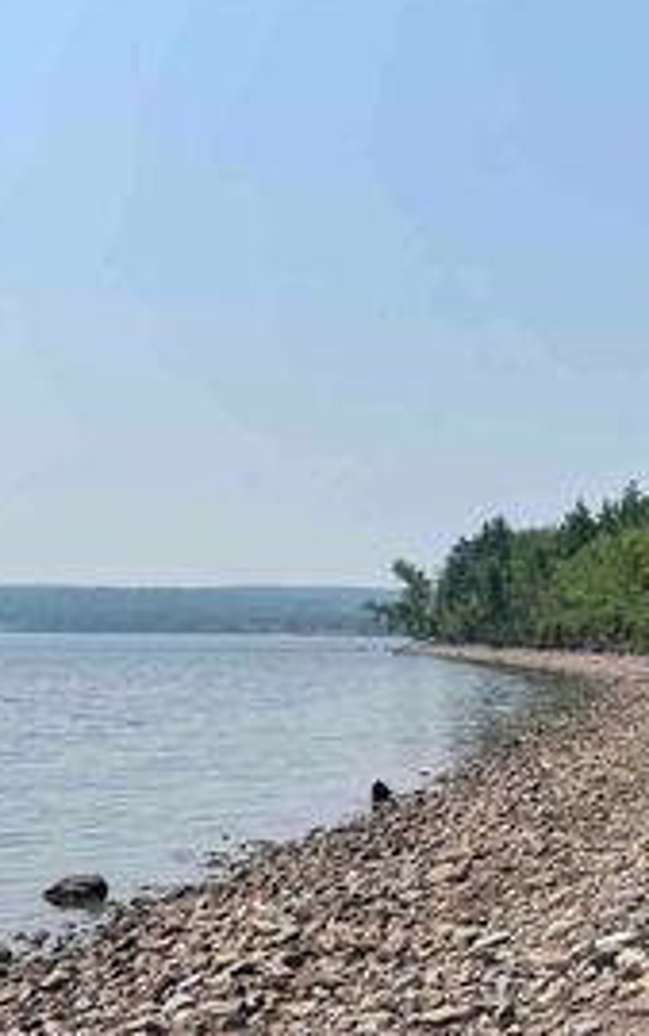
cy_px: 700
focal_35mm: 51
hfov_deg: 25.1
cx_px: 472
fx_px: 1442
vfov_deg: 39.0
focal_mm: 4.2
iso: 32
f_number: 1.6
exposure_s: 1/7299
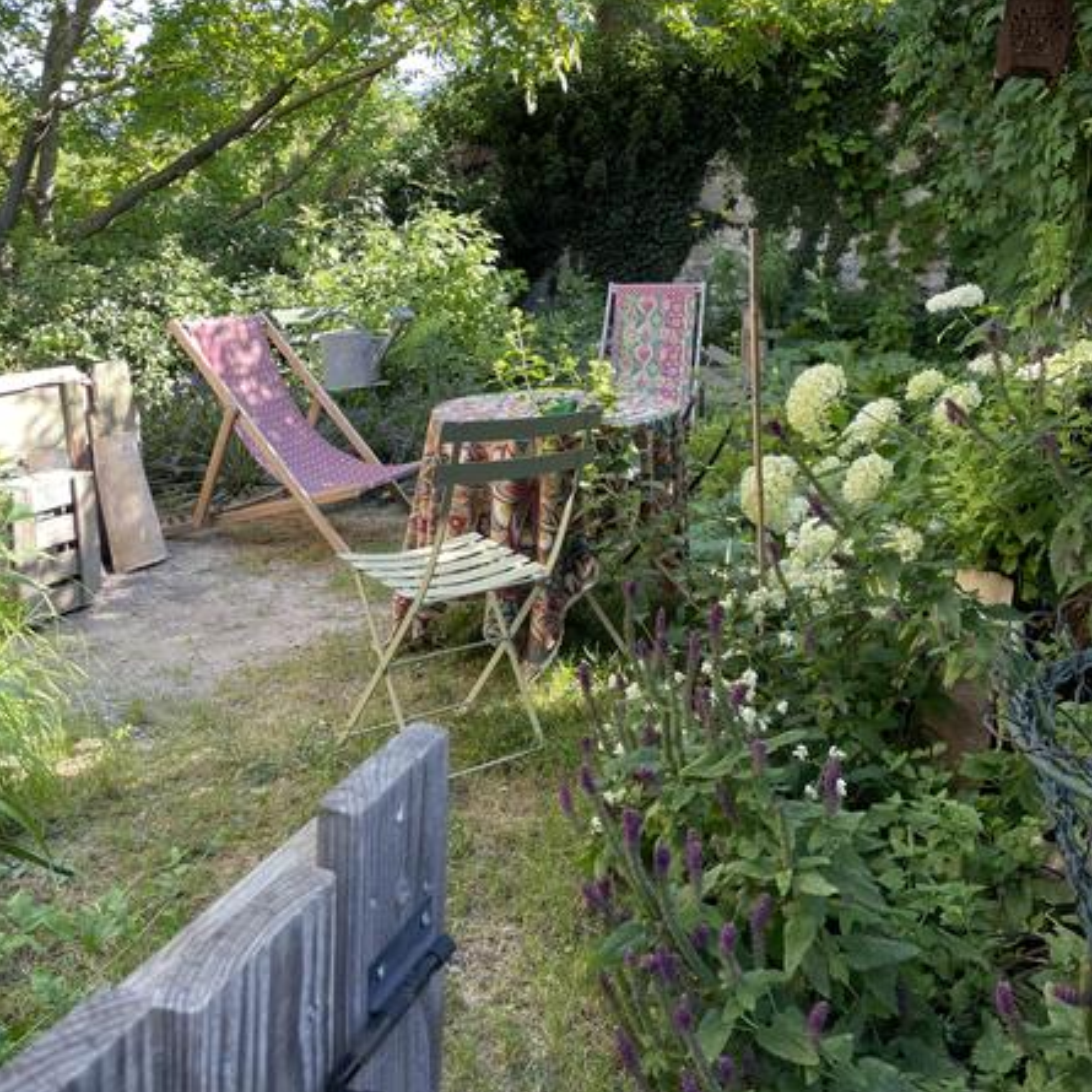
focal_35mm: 31
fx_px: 1106
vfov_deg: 51.7
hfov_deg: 52.5
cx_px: 547
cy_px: 375
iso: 32
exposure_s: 1/169
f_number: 1.6
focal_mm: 4.2
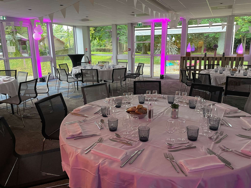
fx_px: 189
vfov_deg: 53.1
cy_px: 94
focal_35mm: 26
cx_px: 126
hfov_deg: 67.3
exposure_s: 1/60
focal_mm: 4.2
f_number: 1.6
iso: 250
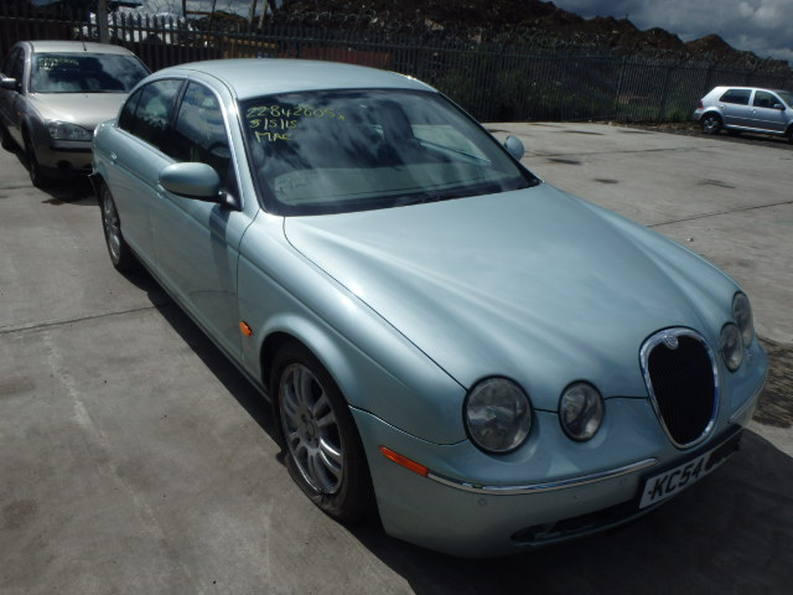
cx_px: 396
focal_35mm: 28
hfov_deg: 63.4
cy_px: 298
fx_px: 641
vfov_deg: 49.7
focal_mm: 5
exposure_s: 1/400
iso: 125
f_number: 11
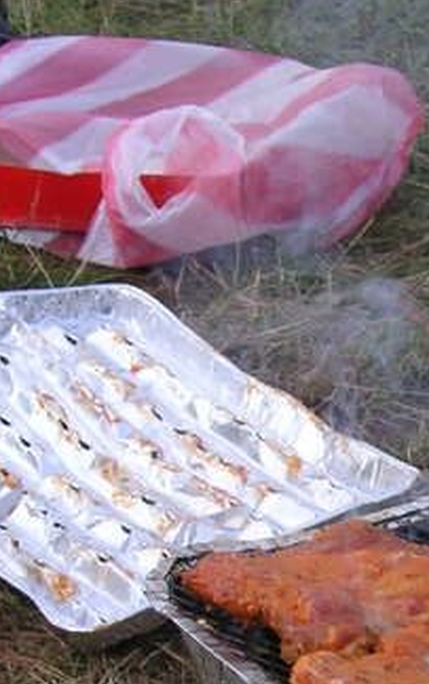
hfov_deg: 11.2
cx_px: 518
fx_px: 2147
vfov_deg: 17.8
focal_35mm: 115
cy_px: 616
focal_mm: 7.3
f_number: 3.1
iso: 50
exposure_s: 1/180
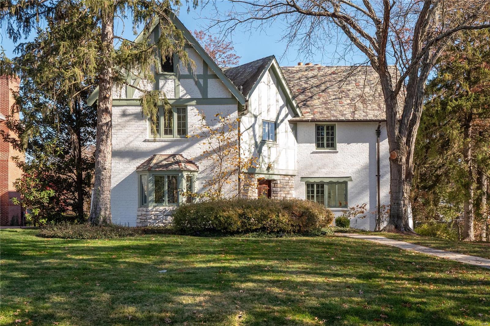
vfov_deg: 36.9
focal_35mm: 36
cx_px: 245
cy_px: 163
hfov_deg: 53.1
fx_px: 490
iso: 400
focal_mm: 18
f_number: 8
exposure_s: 1/320
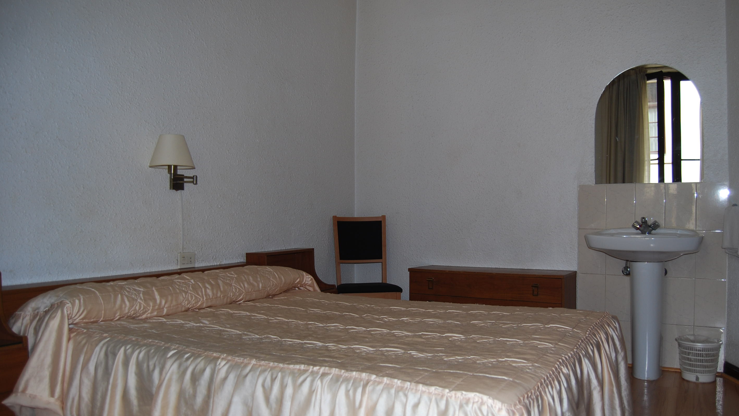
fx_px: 568
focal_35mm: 29
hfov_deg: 66.1
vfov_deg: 40.2
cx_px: 378
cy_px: 225
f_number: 3.5
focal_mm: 18
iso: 200
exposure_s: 1/60
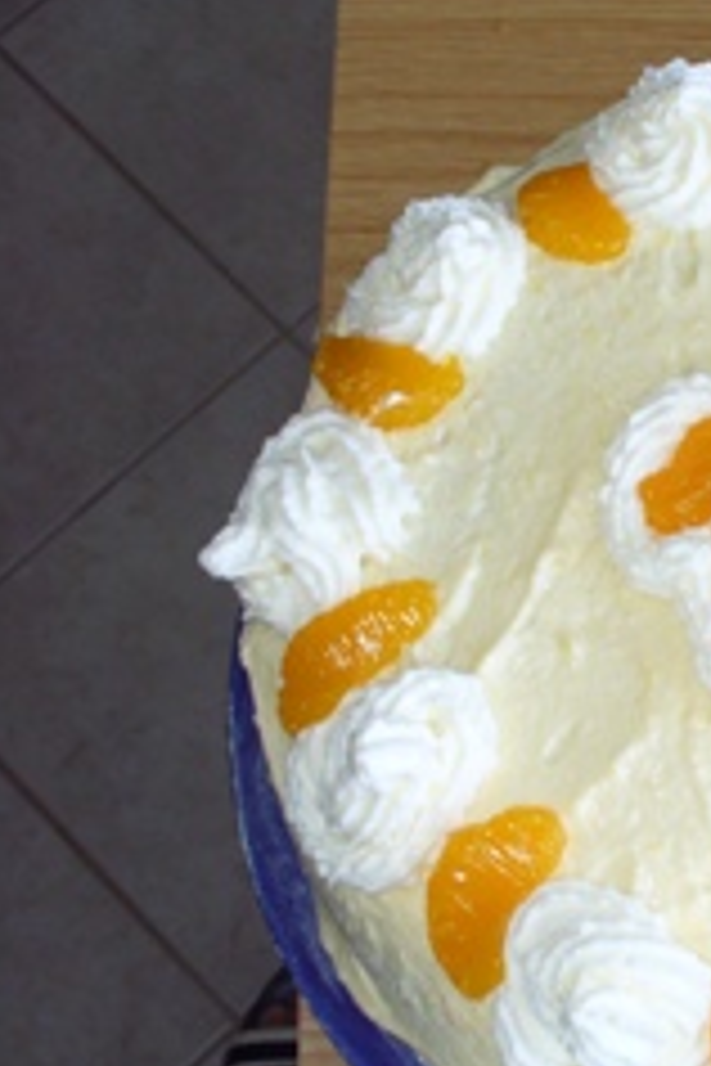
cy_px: 594
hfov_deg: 17.2
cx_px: 990
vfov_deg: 27.7
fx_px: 2162
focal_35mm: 73
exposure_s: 1/30
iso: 100
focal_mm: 6.1
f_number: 2.8
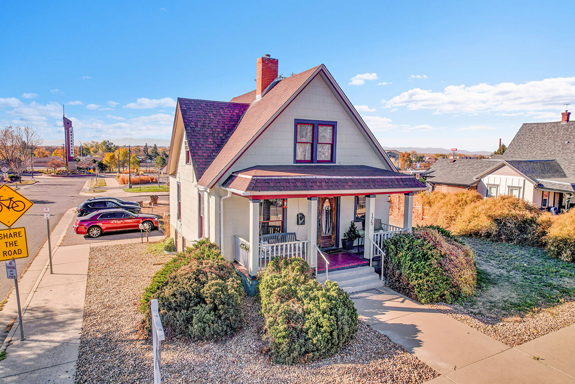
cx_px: 288
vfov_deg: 57.2
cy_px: 192
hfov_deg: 78.6
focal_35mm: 22
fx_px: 351
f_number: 2.8
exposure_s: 1/120
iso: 100
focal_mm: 8.4
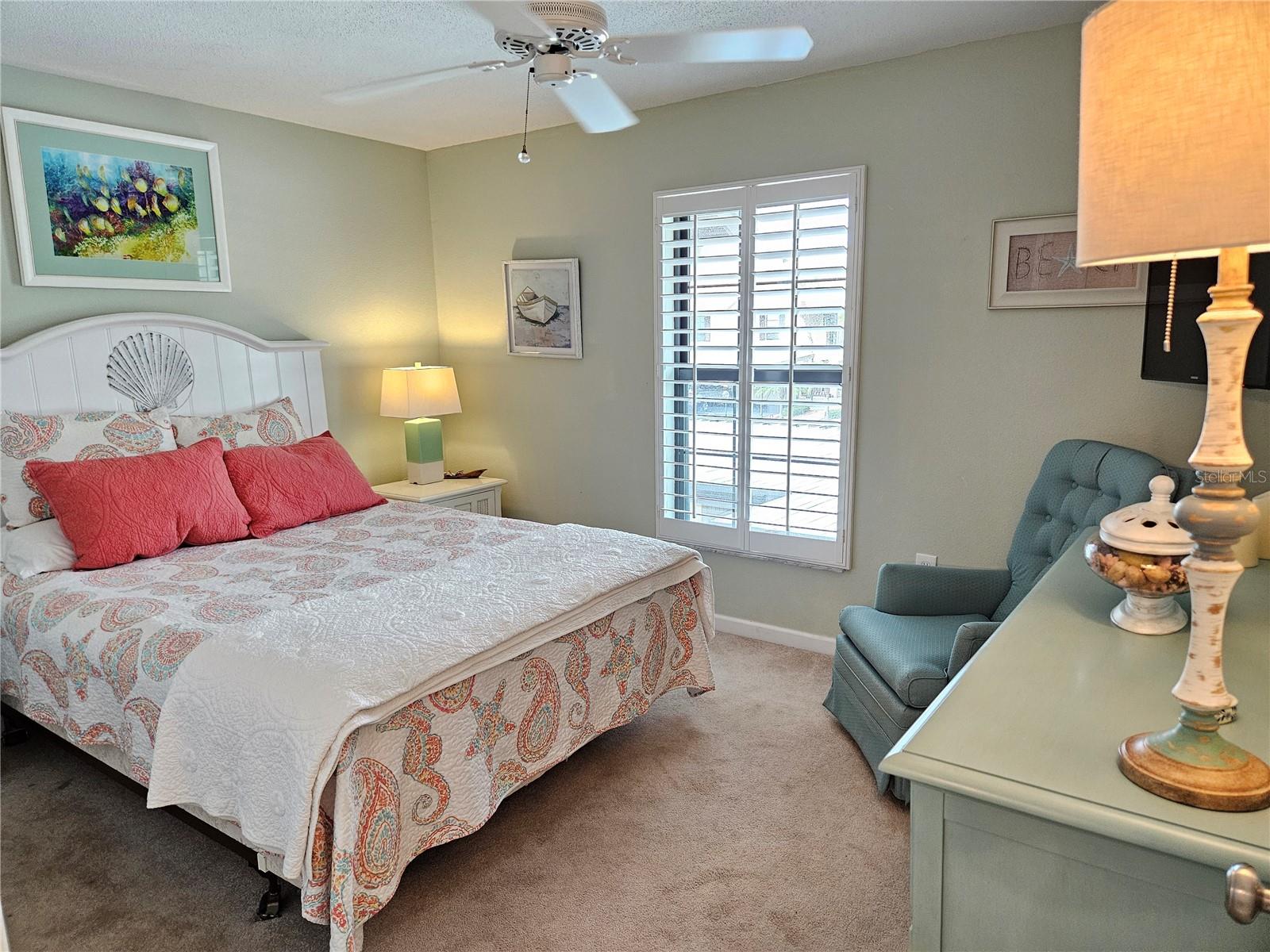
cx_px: 635
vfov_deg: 58.9
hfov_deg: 73.9
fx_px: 844
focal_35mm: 23
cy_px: 476
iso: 500
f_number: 1.8
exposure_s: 1/120
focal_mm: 5.4
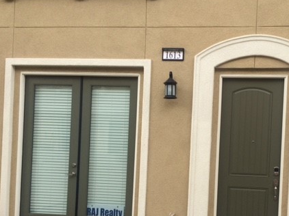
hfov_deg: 42.0
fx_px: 367
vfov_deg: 32.5
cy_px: 150
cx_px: 208
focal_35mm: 44
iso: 32
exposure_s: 1/774
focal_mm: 4.15
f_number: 2.2
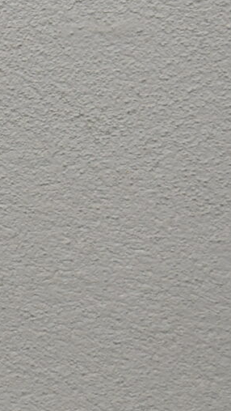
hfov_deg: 4.8
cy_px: 100
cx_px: -714
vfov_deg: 9.4
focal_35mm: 230
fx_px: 2499
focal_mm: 29
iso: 360
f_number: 5.6
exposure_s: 1/125
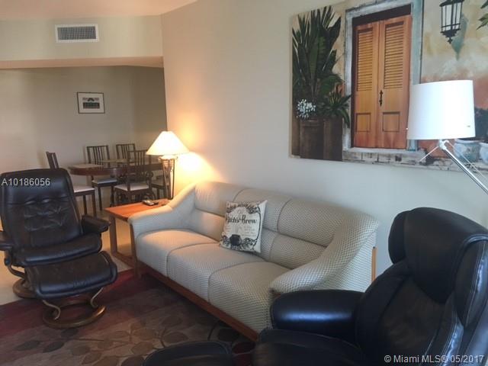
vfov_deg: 48.2
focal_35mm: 29
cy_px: 183
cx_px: 244
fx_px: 409
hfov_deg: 61.7
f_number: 2.2
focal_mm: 4.15
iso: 200
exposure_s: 1/24
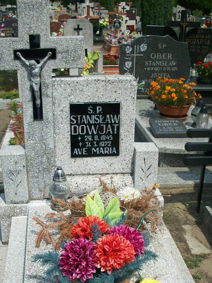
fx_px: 417
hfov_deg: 28.5
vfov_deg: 37.2
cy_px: 182
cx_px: 83
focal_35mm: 51
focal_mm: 6.2
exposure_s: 1/678
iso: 80
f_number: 5.6
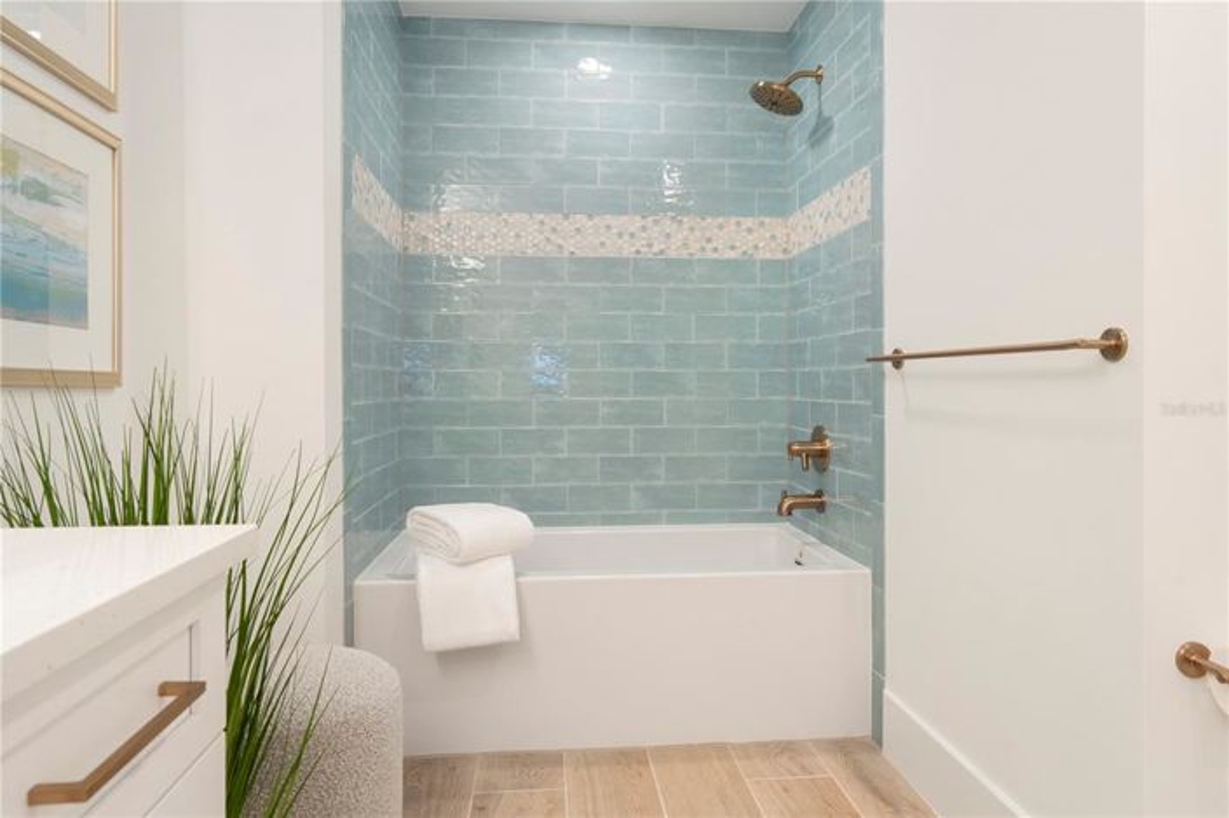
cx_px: 614
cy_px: 409
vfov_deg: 59.4
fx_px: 716
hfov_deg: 81.2
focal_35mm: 21
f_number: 8
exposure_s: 1/6
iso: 320
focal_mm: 21
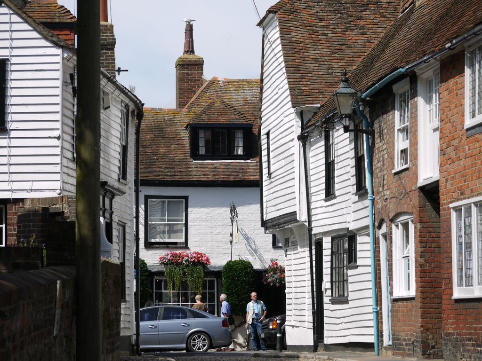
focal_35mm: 144
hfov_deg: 13.7
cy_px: 180
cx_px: 241
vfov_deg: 10.3
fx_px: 2005
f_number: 7.1
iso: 100
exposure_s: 1/500
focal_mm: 72
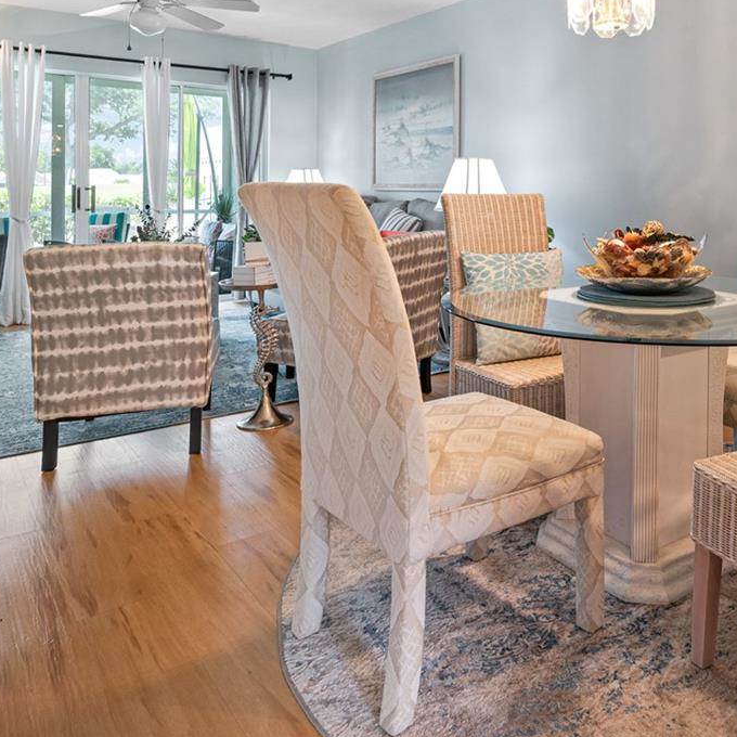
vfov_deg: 51.8
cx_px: 539
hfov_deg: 52.0
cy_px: 190
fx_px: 723
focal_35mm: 30
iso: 400
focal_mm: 15
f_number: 8
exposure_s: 1/10
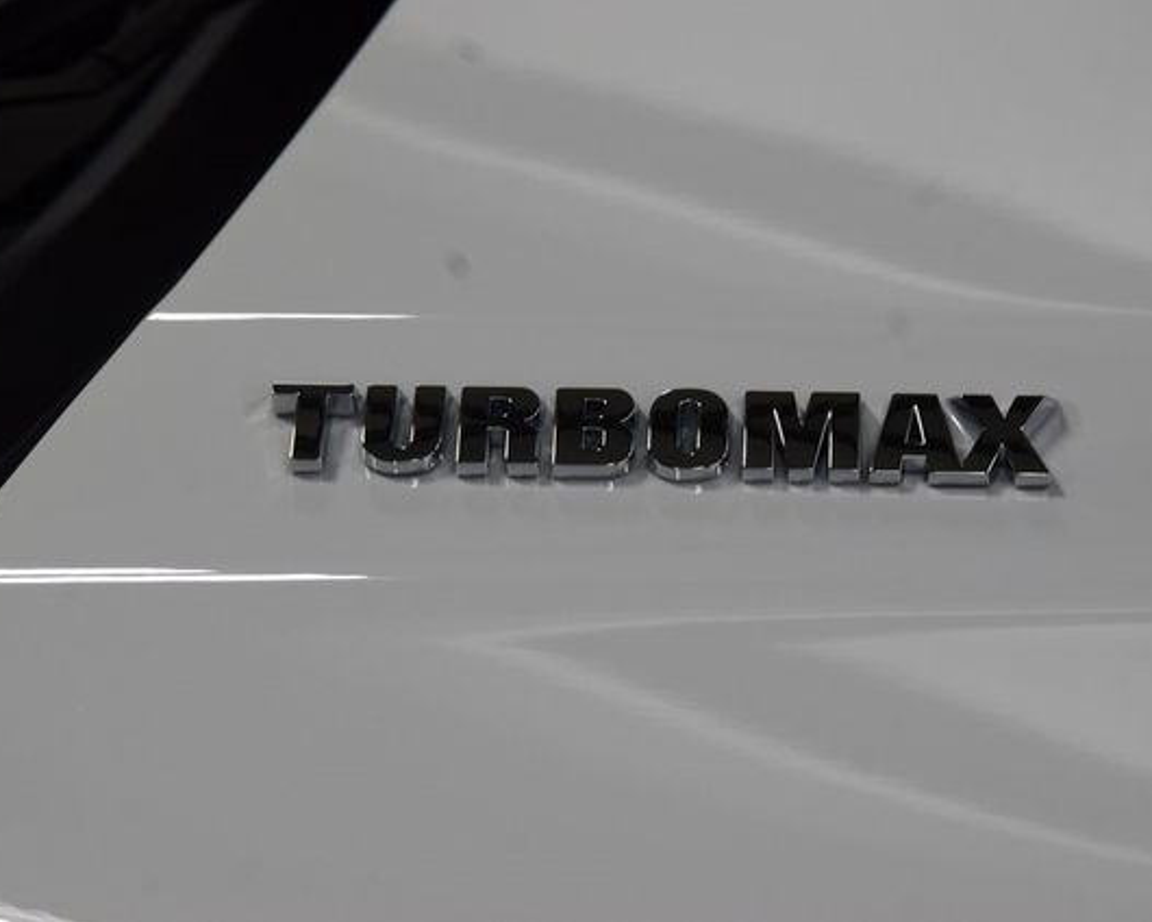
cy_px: 462
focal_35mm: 119
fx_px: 4057
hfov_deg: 16.2
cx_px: 628
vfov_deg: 13.0
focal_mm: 70
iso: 1000
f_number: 9
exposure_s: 1/125
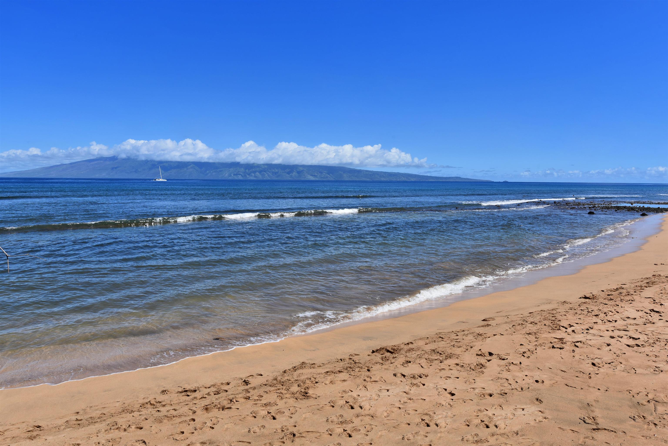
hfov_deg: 73.7
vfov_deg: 53.2
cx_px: 334
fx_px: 445
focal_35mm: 24
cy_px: 223
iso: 100
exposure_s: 1/200
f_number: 13
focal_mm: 24
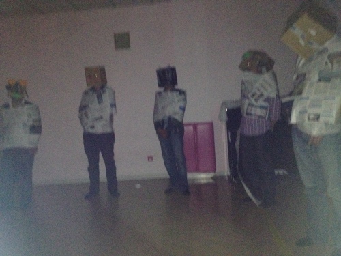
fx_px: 345
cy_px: 128
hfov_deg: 52.6
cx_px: 170
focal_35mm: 35
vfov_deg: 40.7
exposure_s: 1/16
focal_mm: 4.28
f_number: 2.4
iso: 800
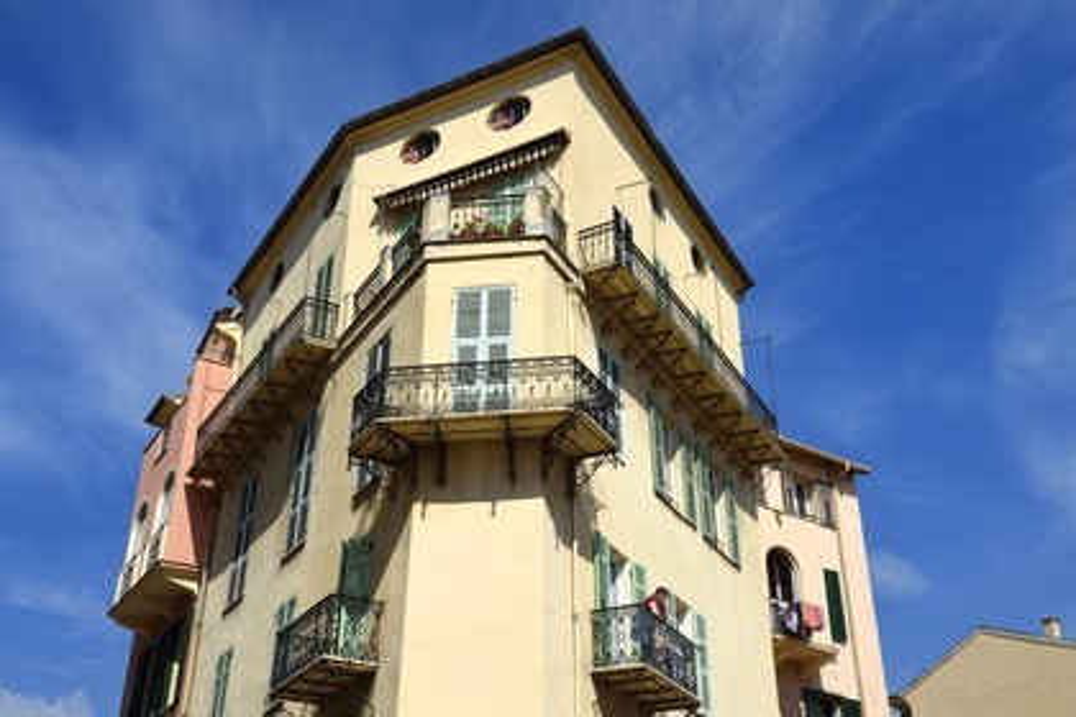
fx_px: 1195
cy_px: 358
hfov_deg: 48.5
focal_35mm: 40
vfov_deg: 33.4
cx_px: 538
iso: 200
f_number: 16
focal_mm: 40
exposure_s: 1/250
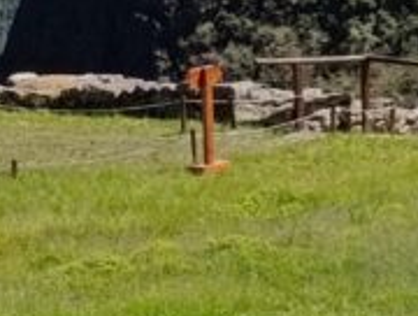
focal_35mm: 367
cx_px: 1205
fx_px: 4443
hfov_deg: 5.1
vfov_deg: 3.9
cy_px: -734
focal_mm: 6.14
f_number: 1.6
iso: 50
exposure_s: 1/685
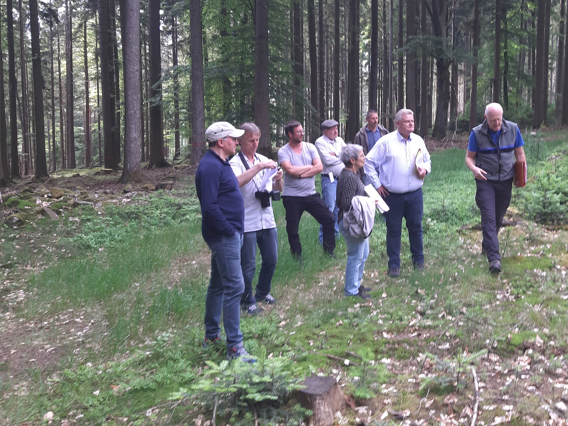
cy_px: 161
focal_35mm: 41
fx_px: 673
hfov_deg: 44.9
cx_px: 389
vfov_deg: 35.0
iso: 50
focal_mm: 3.93
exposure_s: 1/50
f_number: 1.7
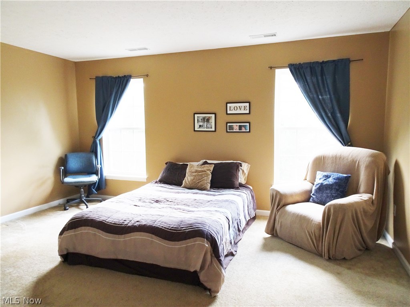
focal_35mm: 24
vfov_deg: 56.8
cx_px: 205
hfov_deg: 71.6
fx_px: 284
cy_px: 154
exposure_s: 1/30
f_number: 3.5
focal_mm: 4.1
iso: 100
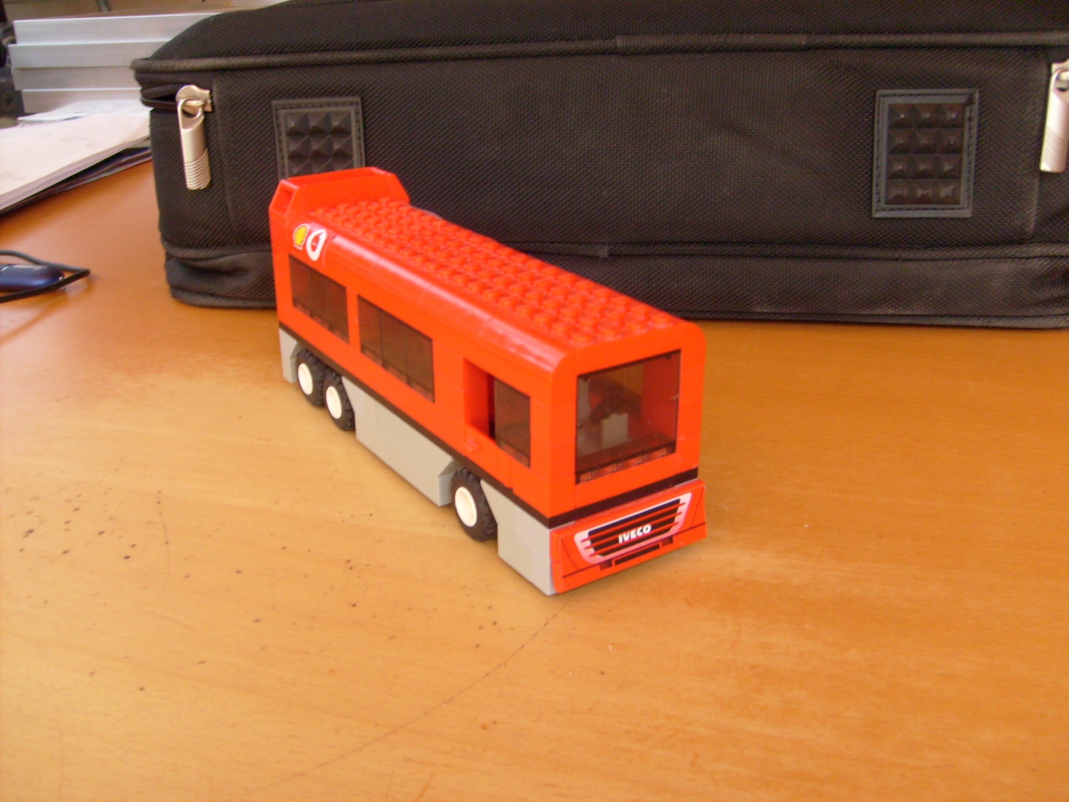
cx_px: 534
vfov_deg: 40.7
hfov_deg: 52.6
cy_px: 401
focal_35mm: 35
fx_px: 1081
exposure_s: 1/45
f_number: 2.8
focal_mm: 5.8
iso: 100
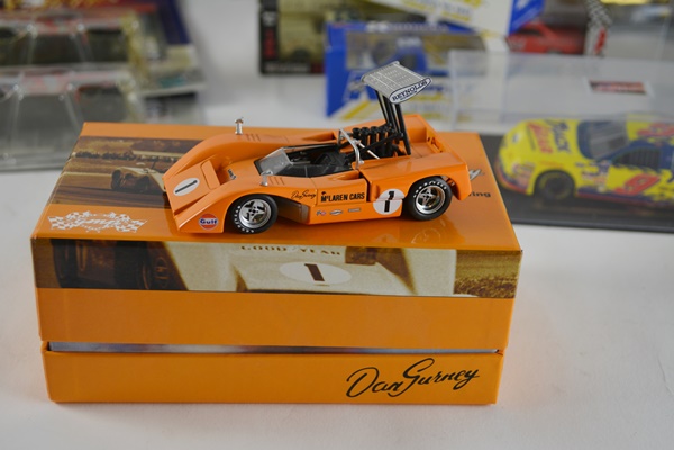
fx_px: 1011
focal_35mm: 54
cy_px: 225
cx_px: 337
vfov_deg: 25.1
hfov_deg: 36.9
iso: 400
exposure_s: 1/125
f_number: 5.6
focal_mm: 36
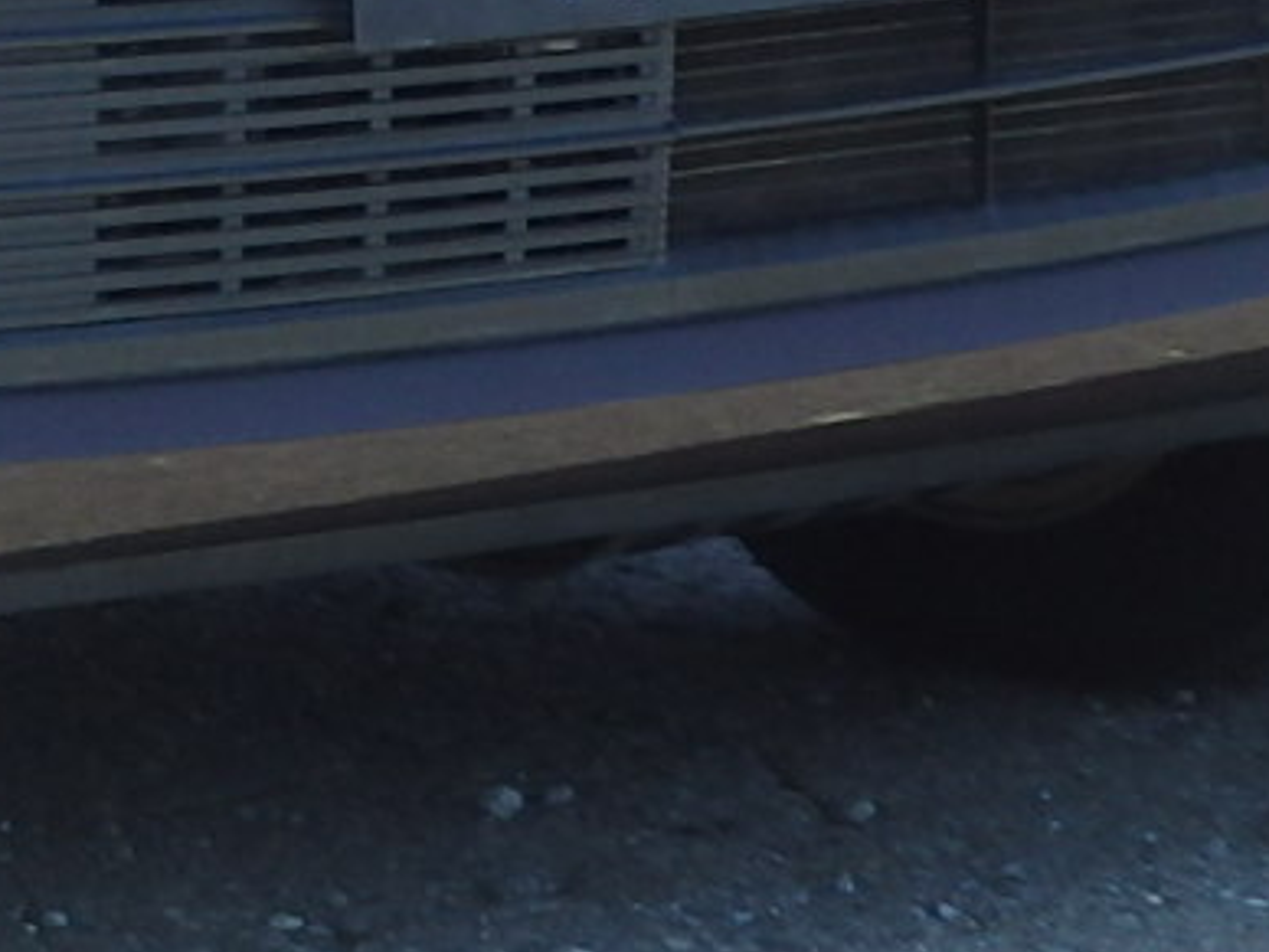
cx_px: -1145
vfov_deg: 4.9
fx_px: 10888
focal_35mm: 297
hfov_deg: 6.5
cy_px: -906
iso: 125
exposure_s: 1/320
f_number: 12
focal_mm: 10.8
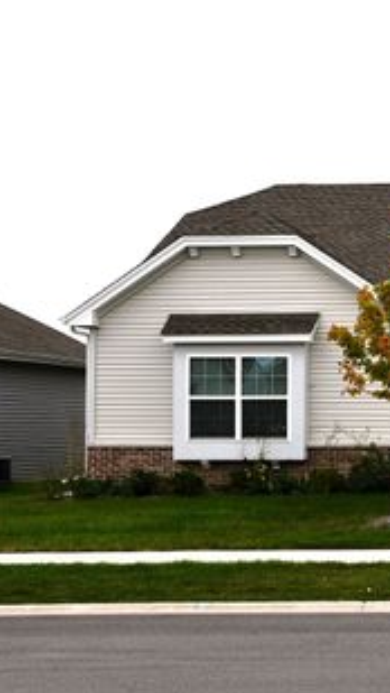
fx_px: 1249
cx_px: 518
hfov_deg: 16.7
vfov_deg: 31.0
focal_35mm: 68
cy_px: 353
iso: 100
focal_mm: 27
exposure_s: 1/250
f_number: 8
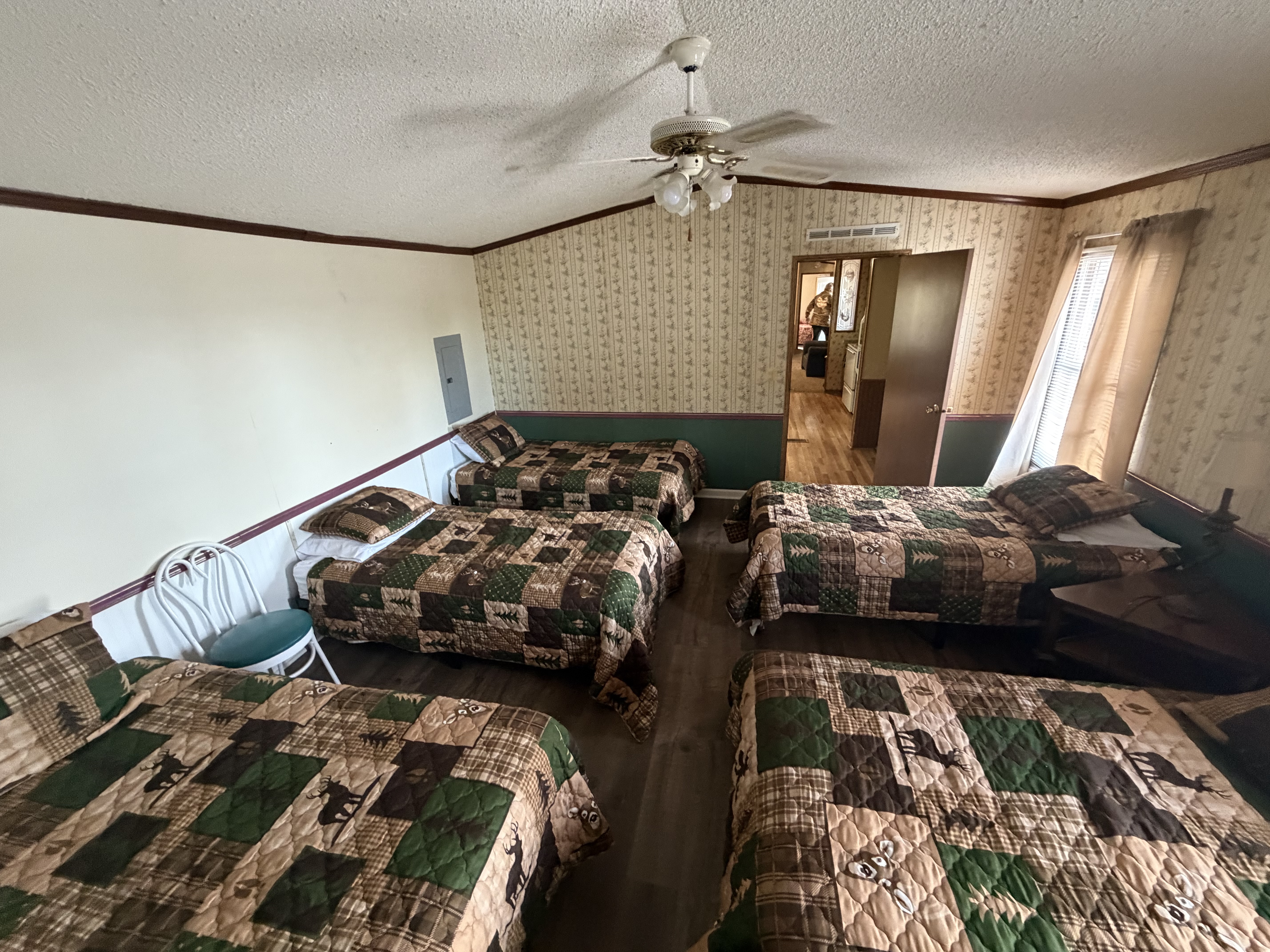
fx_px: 514
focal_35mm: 14
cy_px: 476
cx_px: 635
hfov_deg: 102.1
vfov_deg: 85.7
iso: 640
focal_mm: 2.22
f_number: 2.2
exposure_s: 1/60
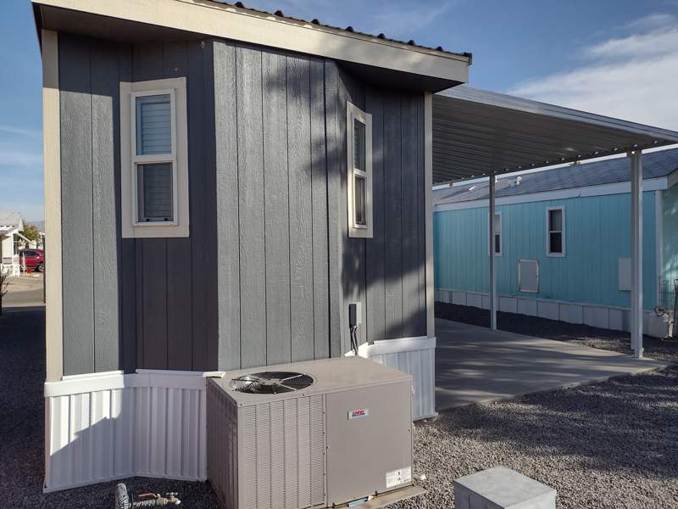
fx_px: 529
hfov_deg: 65.3
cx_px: 339
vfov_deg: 51.4
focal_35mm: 27
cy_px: 254
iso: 100
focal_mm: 4.71
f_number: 1.7
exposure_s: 1/2131
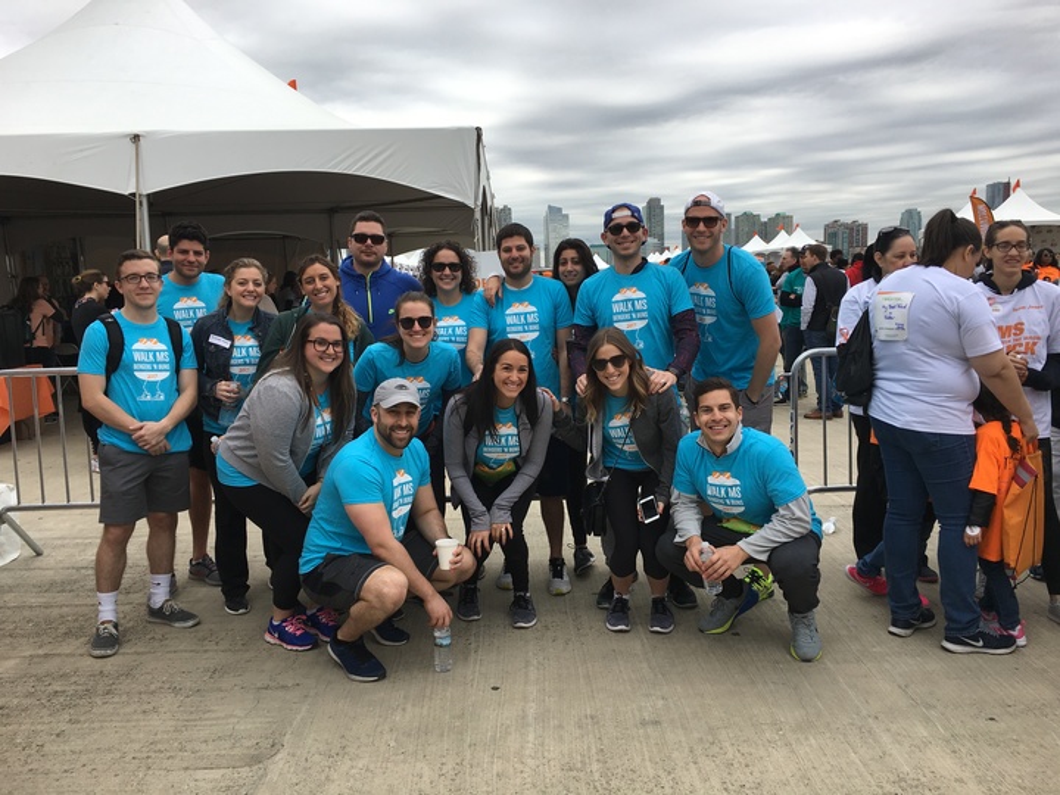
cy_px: 398
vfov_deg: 48.2
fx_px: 888
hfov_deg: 61.7
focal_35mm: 29
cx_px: 530
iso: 25
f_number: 2.2
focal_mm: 4.15
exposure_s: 1/680
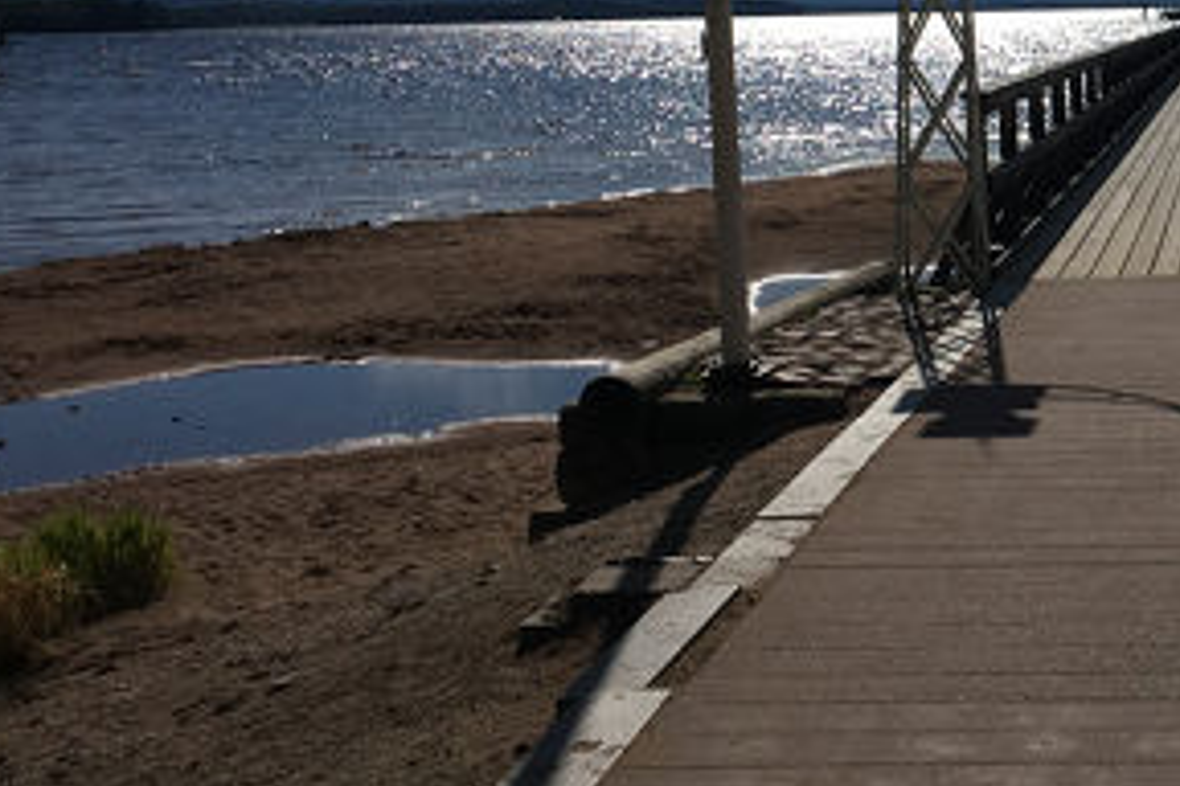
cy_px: 125
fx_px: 2229
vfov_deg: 19.7
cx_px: 1176
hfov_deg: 27.9
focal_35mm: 68
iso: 25
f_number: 2.2
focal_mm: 4.15
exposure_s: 1/3846
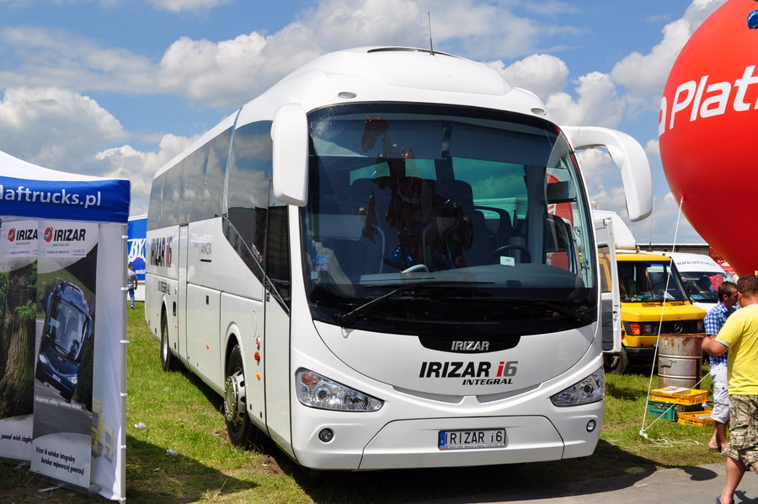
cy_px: 252
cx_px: 379
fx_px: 946
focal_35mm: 45
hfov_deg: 43.6
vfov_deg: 29.8
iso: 200
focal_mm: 30
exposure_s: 1/400
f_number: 11
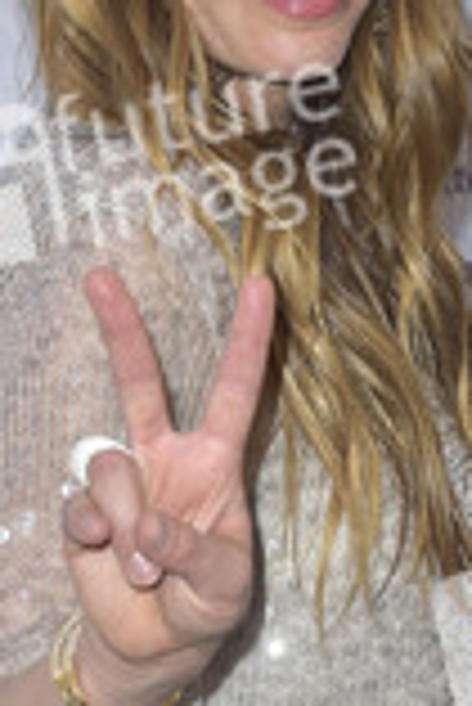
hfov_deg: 6.4
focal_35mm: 216
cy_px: 396
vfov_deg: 9.5
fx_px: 4238
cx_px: 258
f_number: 6.3
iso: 500
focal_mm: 85
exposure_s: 1/250
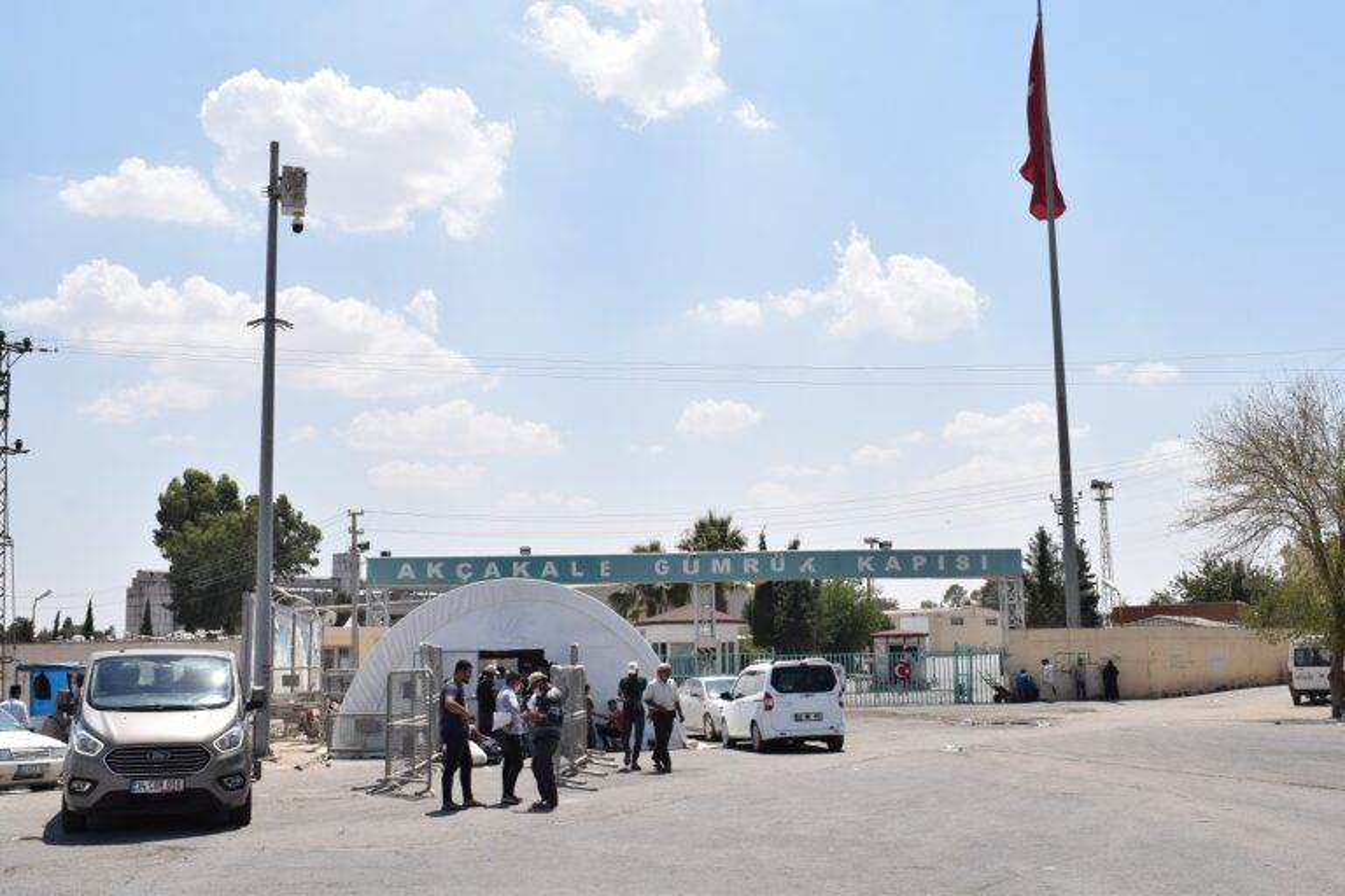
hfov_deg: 51.3
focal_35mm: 38
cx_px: 672
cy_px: 448
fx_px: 1401
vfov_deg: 35.5
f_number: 14
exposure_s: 1/800
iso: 400
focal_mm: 25
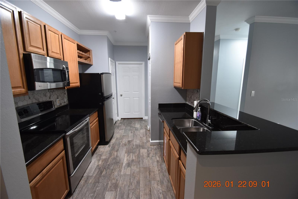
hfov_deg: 100.4
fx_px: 124
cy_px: 100
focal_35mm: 15
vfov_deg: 77.3
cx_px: 149
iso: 800
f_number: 3.5
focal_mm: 10
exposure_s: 1/45
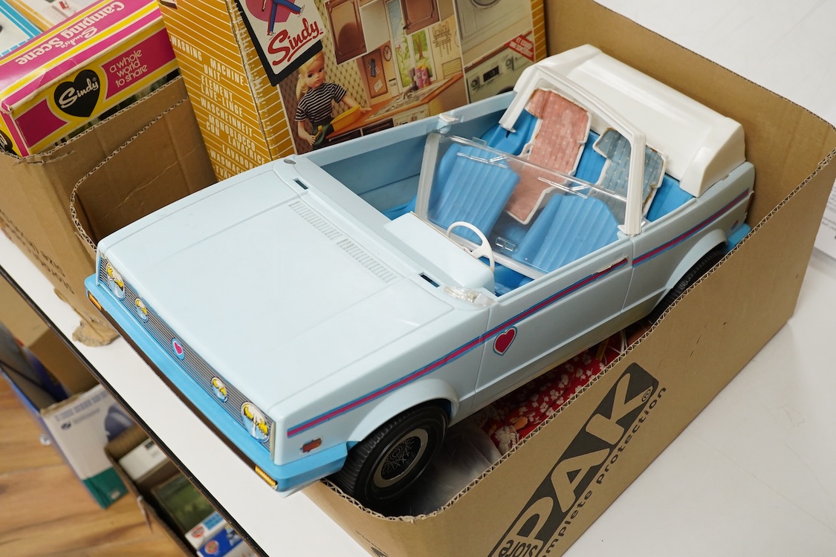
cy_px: 278
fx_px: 1045
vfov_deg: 29.9
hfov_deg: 43.6
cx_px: 418
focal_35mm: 45
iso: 2000
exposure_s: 1/100
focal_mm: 30
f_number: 10
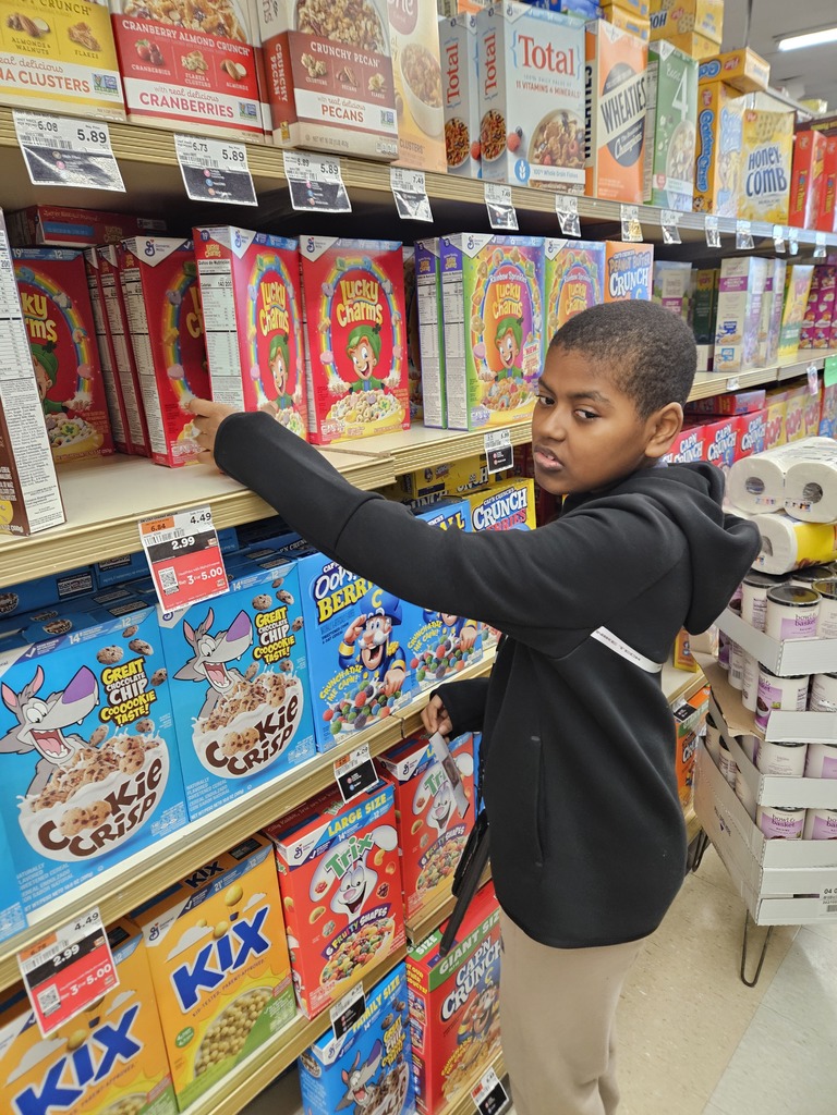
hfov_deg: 58.9
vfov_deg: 73.9
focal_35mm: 23
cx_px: 418
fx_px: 742
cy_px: 558
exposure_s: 1/120
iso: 500
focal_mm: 5.4
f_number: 1.8
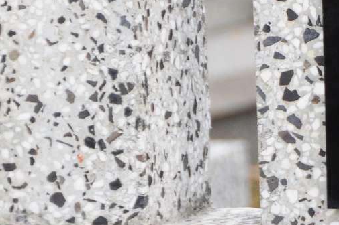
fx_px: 6287
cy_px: -169
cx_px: 589
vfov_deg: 2.1
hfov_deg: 3.1
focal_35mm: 668
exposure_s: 1/200
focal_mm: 105
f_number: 7.1
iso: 500
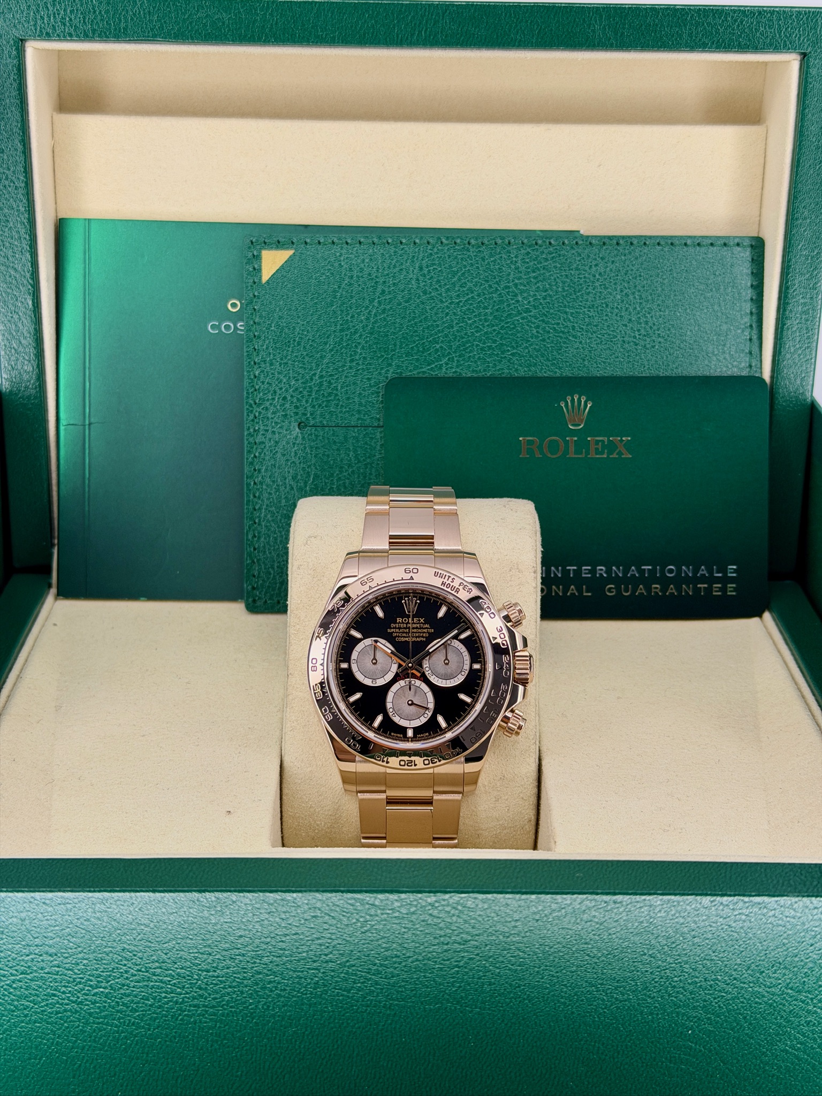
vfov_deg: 39.7
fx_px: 1520
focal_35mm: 48
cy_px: 548
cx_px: 411
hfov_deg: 30.3
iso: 50
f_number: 1.78
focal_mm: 6.76
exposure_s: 1/159
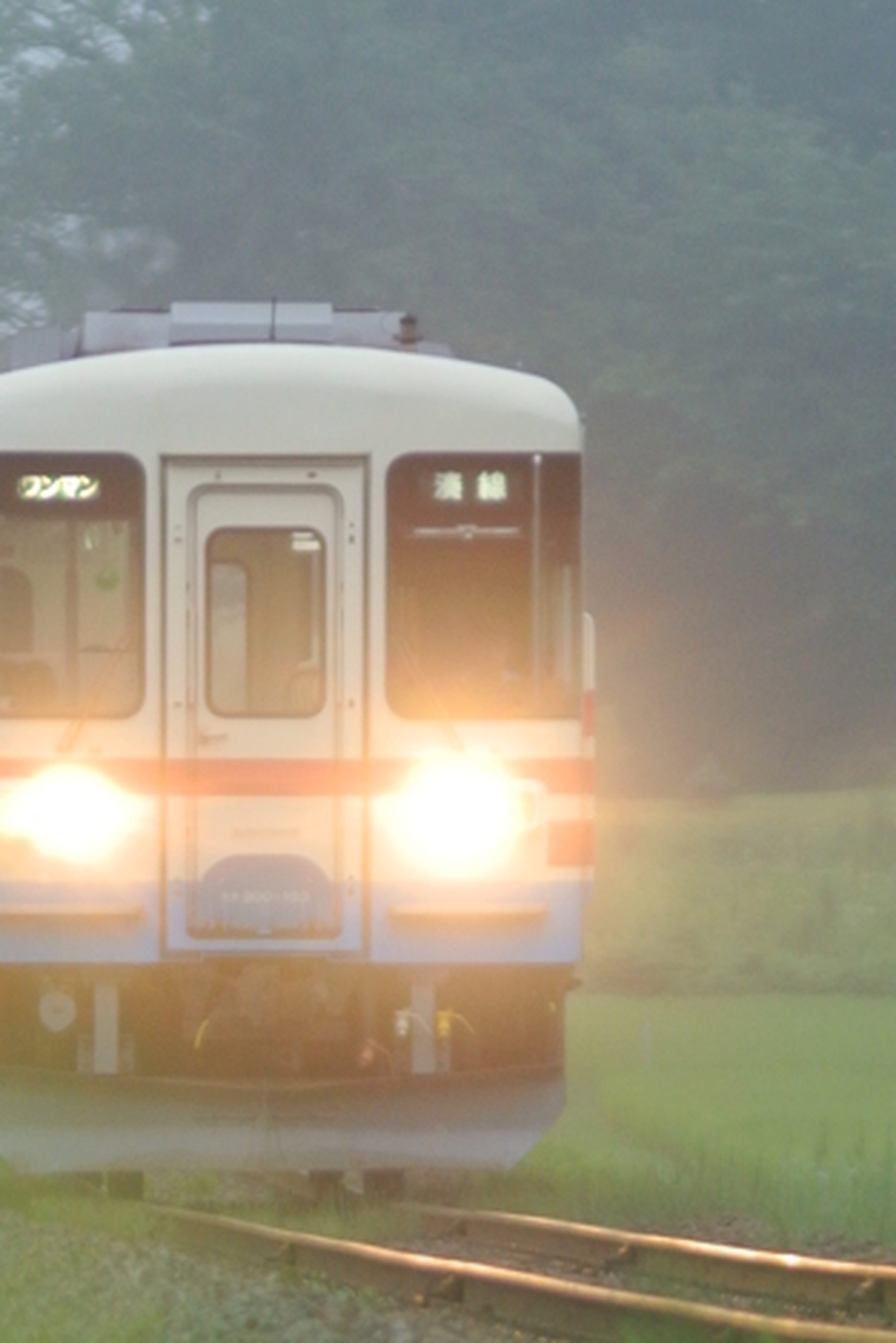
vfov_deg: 1.9
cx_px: 528
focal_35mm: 1062
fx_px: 39616
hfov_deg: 1.3
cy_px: 1266
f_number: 2.8
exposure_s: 1/160
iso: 400
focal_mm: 180
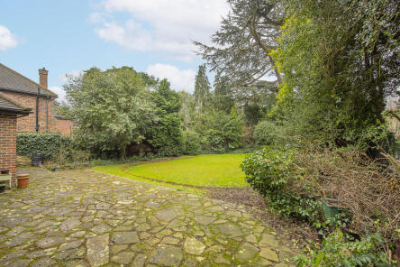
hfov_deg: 100.4
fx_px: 167
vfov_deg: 77.3
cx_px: 194
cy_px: 126
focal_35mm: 15
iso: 500
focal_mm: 14
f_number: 5.6
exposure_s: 1/80
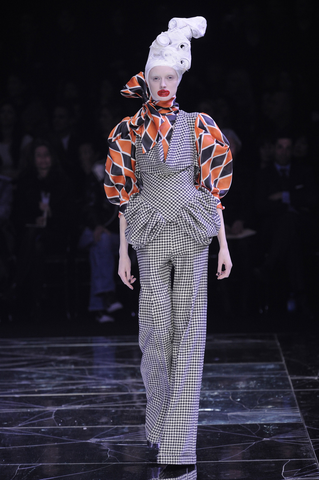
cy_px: 240
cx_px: 160
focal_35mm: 195
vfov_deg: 10.6
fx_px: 2595
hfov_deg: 7.0
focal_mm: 195
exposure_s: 1/320
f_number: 4
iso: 1600
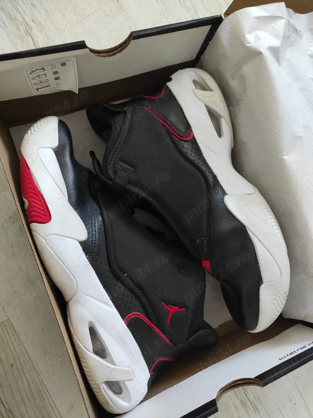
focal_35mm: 25
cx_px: 156
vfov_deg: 69.4
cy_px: 209
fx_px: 302
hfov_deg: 54.8
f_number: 1.89
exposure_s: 1/30
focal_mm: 5.43
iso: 721
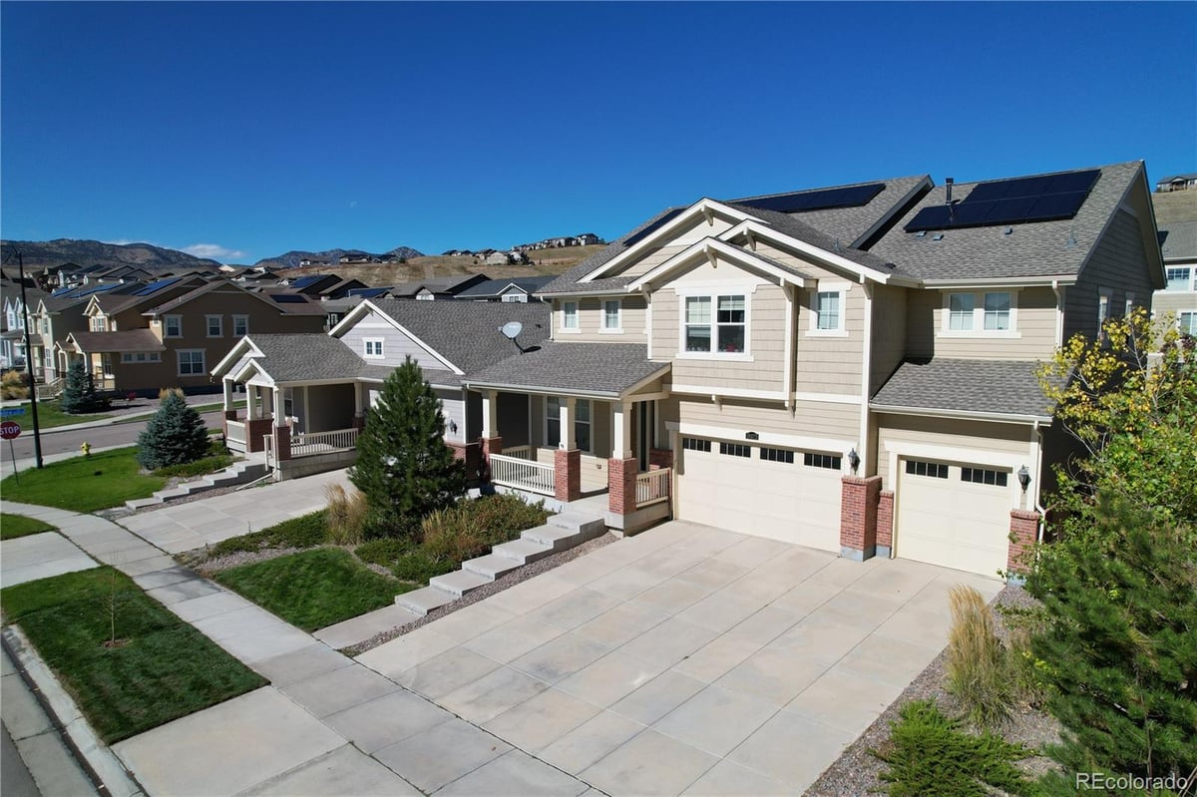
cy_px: 398
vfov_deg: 57.2
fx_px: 731
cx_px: 598
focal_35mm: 22
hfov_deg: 78.6
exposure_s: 1/120
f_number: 2.8
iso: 140
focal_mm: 8.38
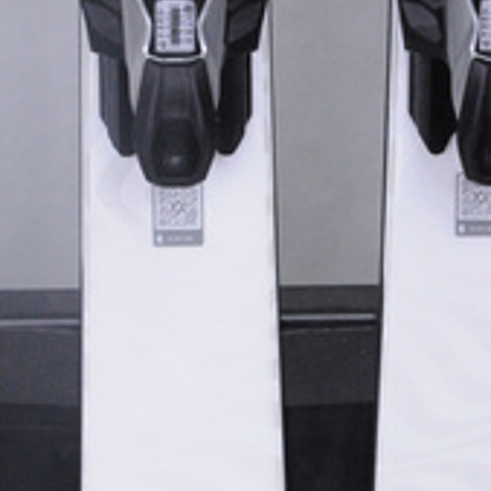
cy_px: 462
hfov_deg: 7.8
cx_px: 324
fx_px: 3595
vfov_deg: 7.8
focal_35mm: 224
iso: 3200
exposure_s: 1/125
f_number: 8
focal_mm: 66
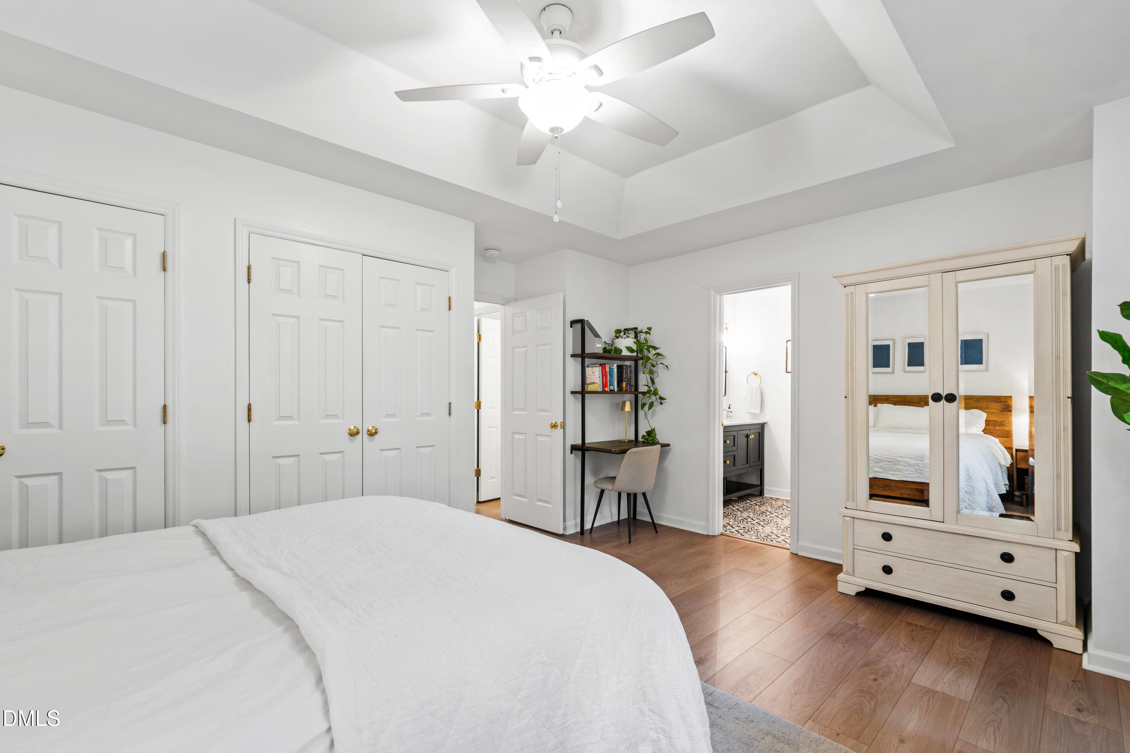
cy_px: 376
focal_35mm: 15
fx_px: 471
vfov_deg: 77.3
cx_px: 565
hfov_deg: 100.4
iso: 100
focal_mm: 10
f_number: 8
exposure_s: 2
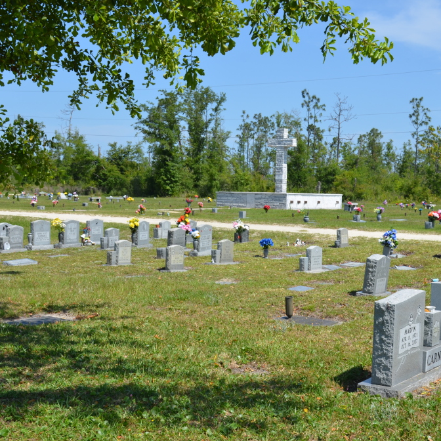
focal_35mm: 62
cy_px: 221
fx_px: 894
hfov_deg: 27.7
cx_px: 246
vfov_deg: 27.7
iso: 100
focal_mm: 32
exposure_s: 1/250
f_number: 8
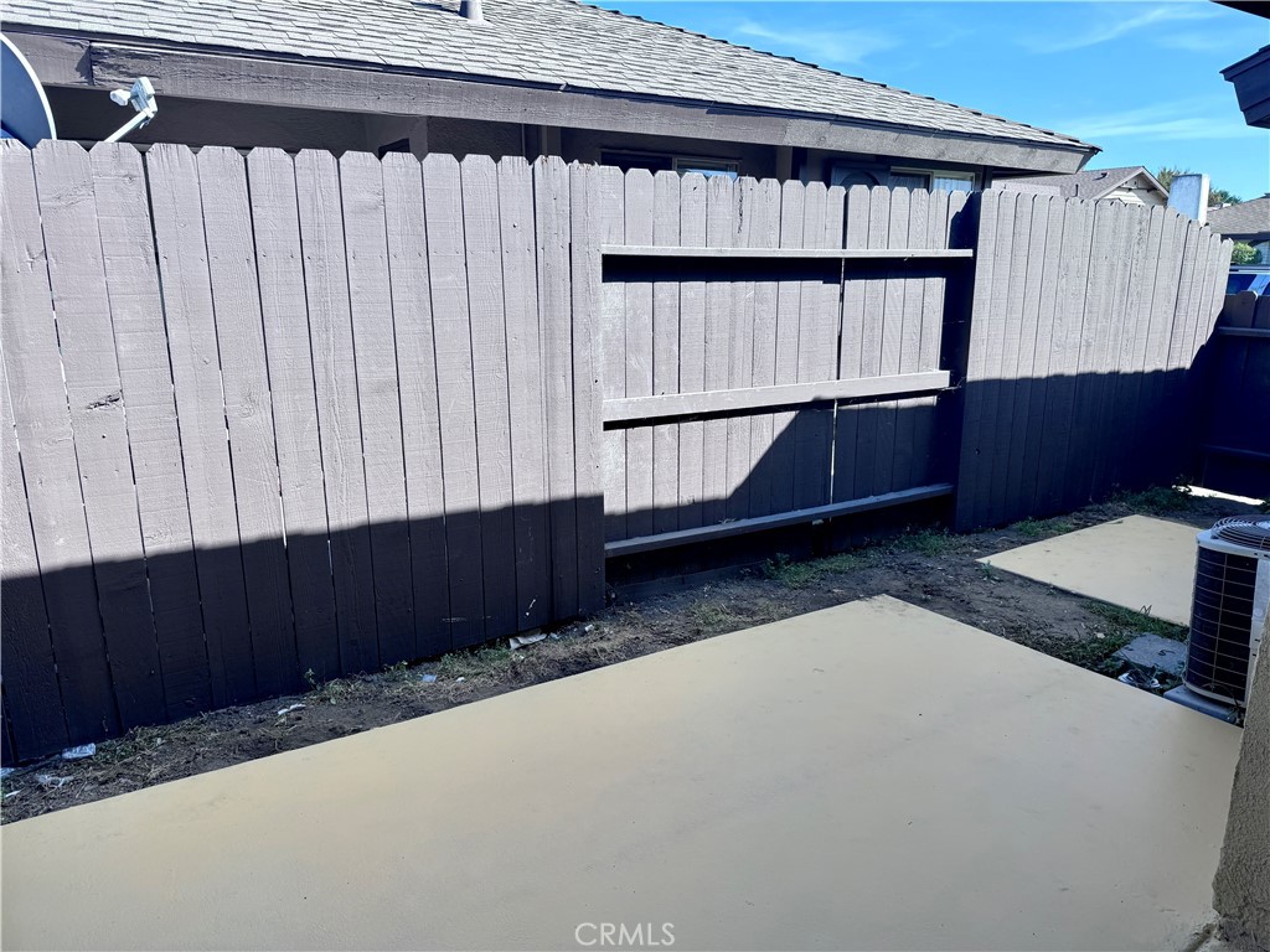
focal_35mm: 24
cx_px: 635
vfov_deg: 56.8
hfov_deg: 71.6
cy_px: 476
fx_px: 881
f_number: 1.78
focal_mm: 6.76
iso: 80
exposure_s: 1/1366
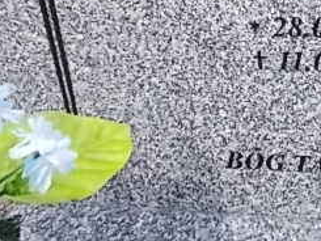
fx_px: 631
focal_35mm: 68
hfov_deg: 26.7
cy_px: -51
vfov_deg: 20.2
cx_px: 333
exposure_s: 1/80
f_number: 8
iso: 80
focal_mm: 4.6
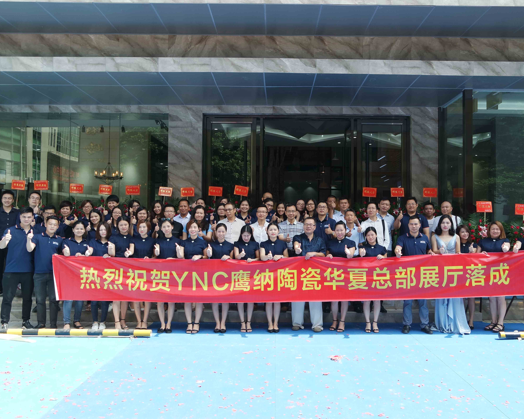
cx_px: 283
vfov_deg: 51.5
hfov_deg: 62.1
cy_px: 206
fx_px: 434
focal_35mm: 28
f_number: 4.5
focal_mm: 16
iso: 200
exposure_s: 1/200
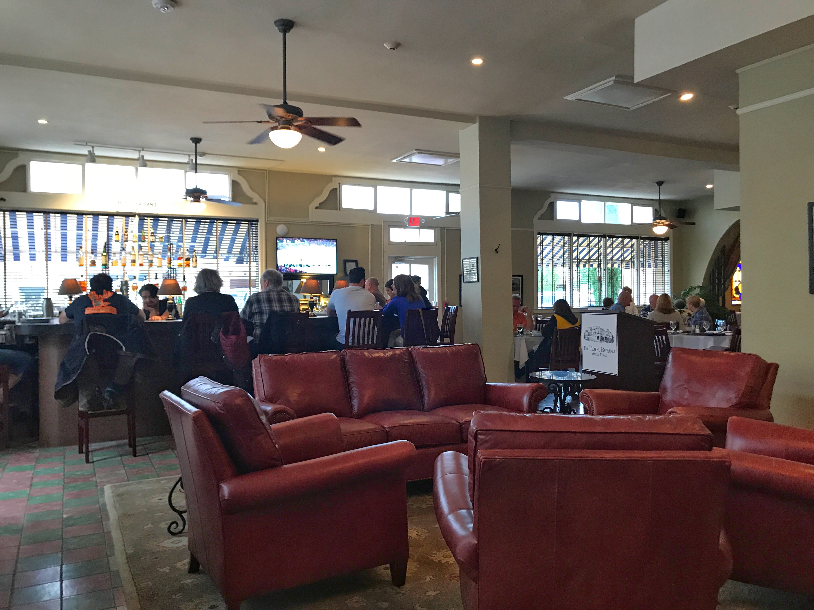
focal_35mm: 28
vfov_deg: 49.7
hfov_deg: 63.4
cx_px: 407
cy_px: 305
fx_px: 658
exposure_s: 1/15
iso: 64
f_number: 1.8
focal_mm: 3.99
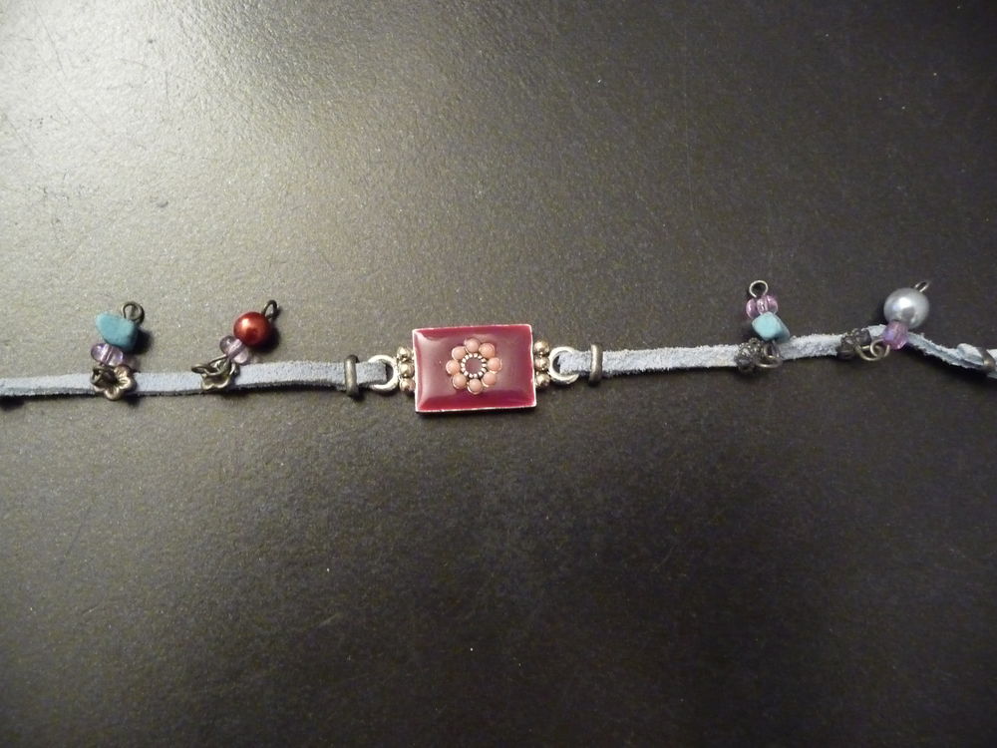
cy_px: 374
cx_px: 498
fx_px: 806
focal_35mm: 28
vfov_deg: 49.7
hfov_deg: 63.4
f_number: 3.3
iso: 800
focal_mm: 4.7
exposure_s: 1/10
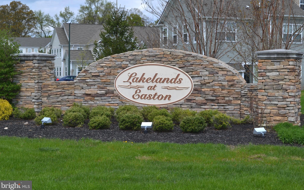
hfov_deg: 30.2
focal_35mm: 68
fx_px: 563
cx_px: 152
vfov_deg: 19.1
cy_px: 89
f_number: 8
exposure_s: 1/250
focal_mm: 44
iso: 100
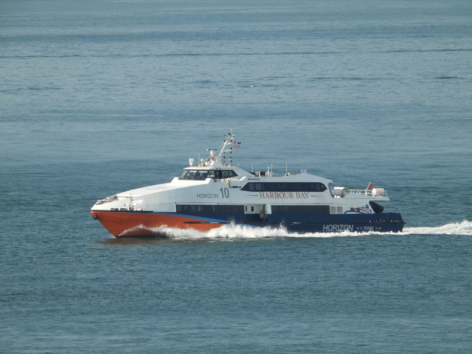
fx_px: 8181
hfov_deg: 3.3
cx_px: 236
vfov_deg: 2.5
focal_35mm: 600
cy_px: 177
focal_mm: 108
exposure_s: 1/500
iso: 100
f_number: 5
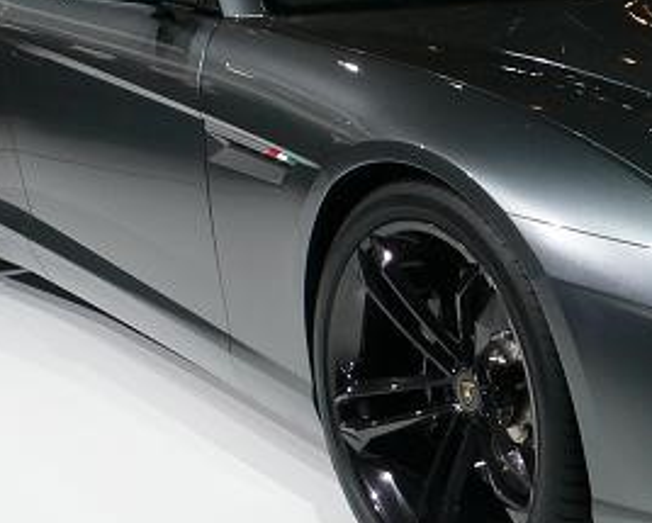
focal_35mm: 89
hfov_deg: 21.0
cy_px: 197
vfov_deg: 17.3
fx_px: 1719
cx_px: 584
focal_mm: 6.3
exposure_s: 1/100
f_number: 3.6
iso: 80
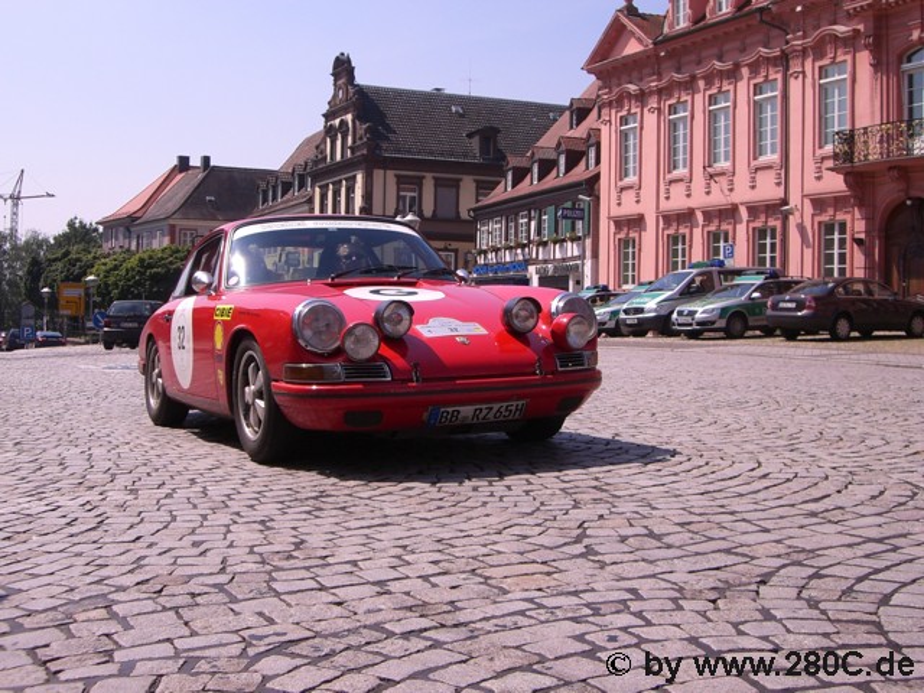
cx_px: 462
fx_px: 1255
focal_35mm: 47
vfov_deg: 30.9
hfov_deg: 40.4
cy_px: 346
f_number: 4.8
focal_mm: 7.6
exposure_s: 1/640
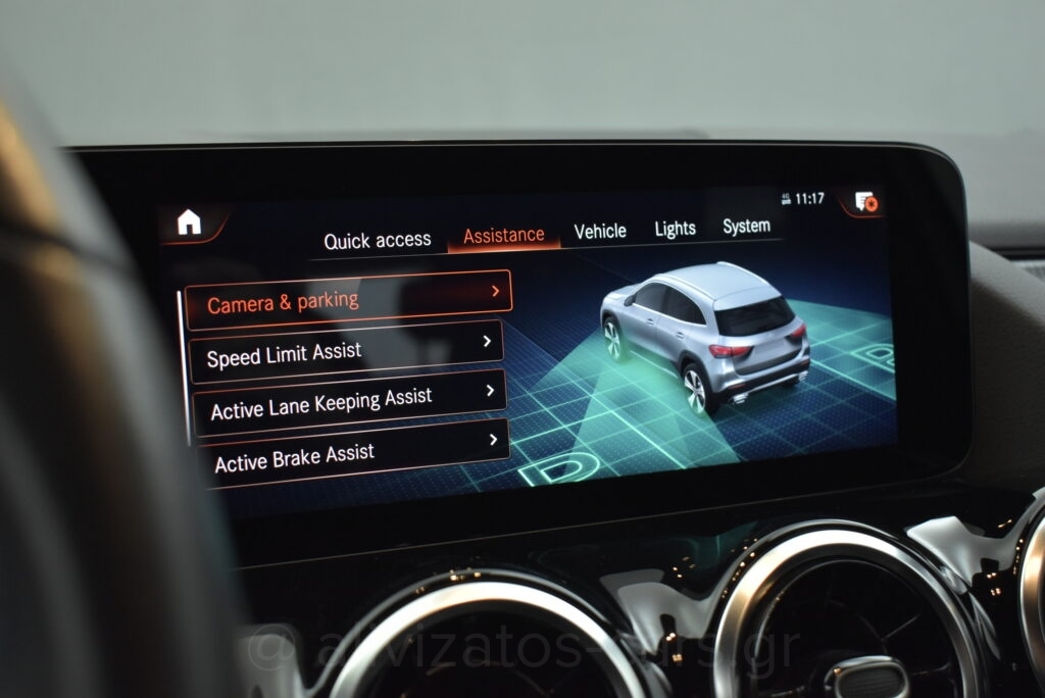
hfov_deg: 49.5
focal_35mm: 39
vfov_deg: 34.3
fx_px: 1133
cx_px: 522
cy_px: 349
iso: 1600
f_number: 4
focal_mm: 26
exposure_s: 1/100
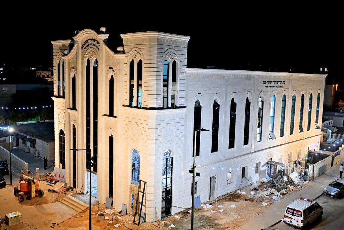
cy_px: 115
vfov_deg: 38.4
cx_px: 172
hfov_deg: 55.1
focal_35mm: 34
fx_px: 330
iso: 1600
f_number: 4
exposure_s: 1/125
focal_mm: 34.5
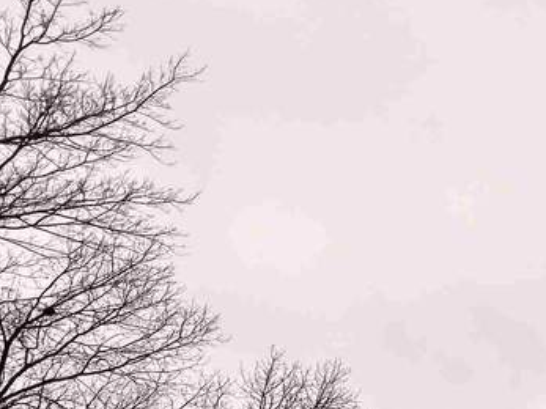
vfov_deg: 26.1
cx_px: 804
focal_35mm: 48
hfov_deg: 27.9
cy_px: 521
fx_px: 757
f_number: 1.8
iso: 32
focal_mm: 1.57
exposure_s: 1/1054
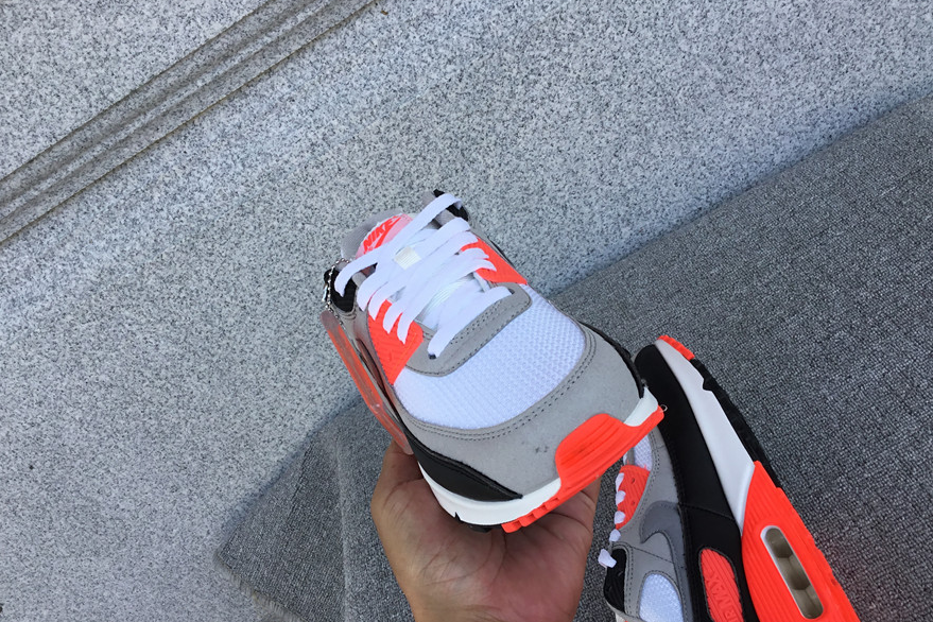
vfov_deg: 39.9
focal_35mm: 33
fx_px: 855
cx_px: 460
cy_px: 342
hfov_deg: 57.2
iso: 25
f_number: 2.4
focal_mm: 3.3
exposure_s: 1/367
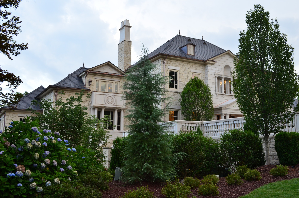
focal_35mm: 39
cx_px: 150
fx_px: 323
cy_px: 99
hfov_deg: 49.6
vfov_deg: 34.1
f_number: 8
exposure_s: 1/20
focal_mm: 26
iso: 400
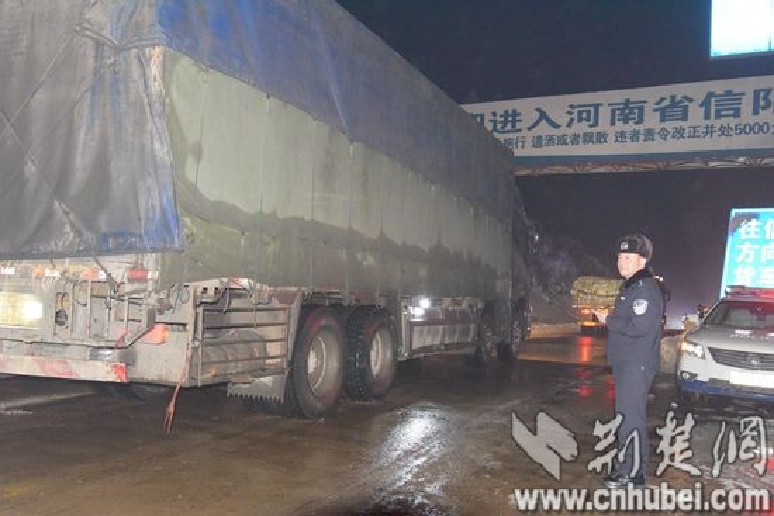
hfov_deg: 54.4
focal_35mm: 35
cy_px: 258
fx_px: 753
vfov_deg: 37.9
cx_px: 387
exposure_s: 1/60
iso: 12800
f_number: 9
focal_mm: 35
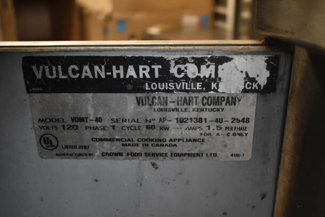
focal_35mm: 40
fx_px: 366
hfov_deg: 47.9
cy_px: 108
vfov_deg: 33.1
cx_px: 162
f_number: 4
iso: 1600
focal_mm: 27
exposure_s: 1/40
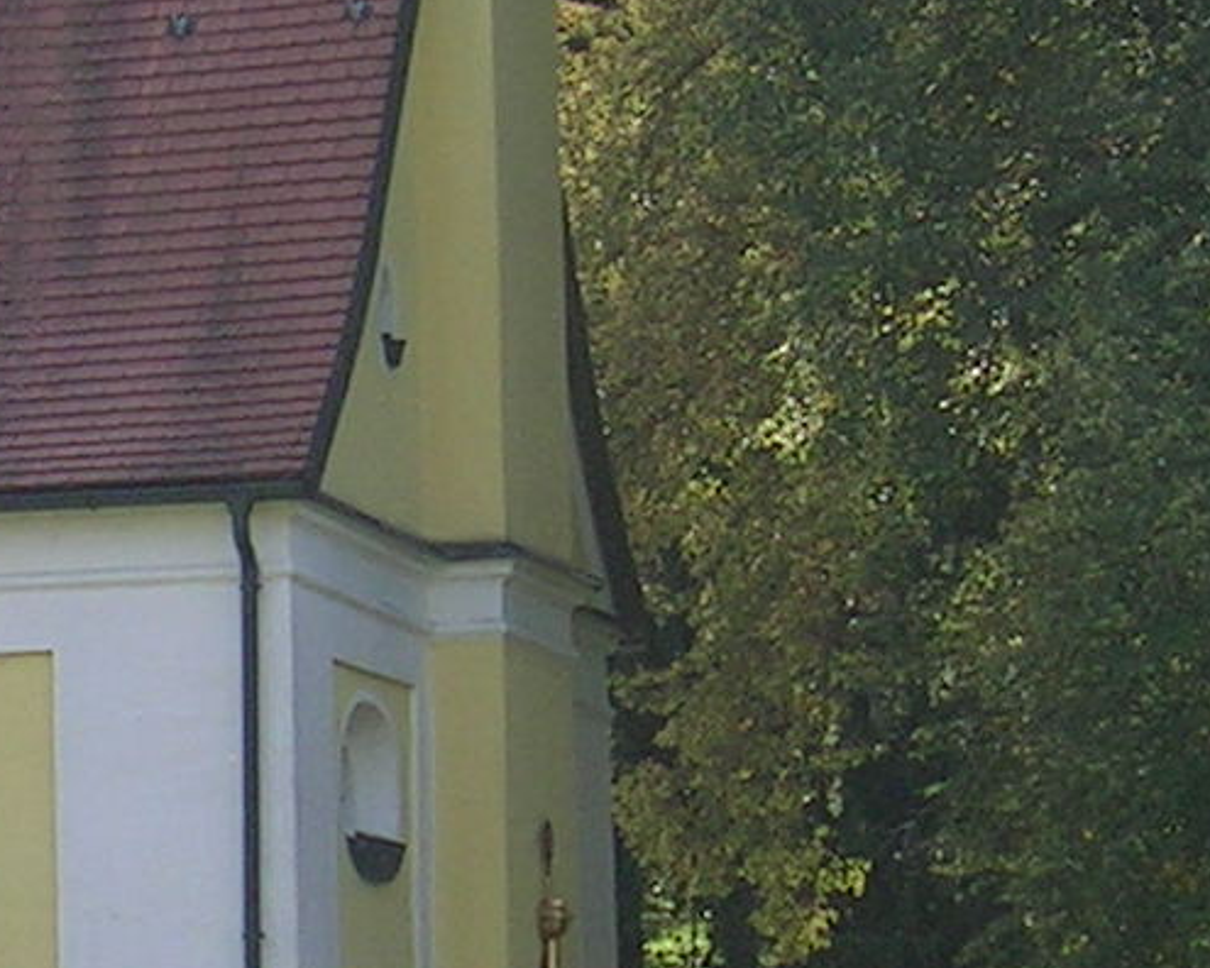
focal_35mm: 295
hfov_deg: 6.5
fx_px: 10564
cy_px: 535
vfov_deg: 5.2
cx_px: -386
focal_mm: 11.1
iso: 50
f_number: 3.8
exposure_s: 1/299
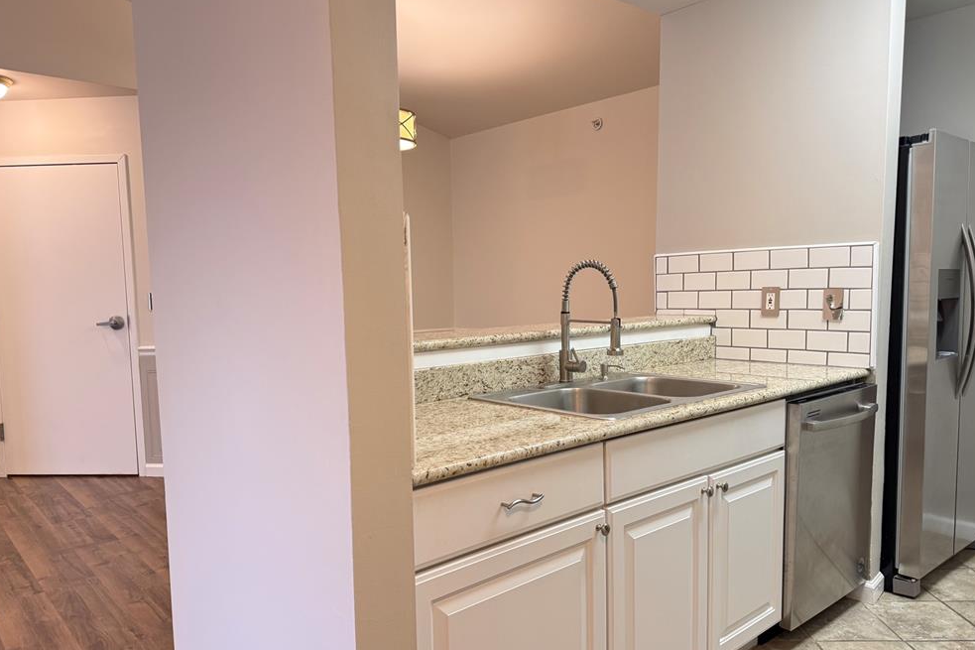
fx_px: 704
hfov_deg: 69.4
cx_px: 481
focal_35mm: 26
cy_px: 356
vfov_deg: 49.5
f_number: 1.78
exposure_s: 1/60
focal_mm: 6.76
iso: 200
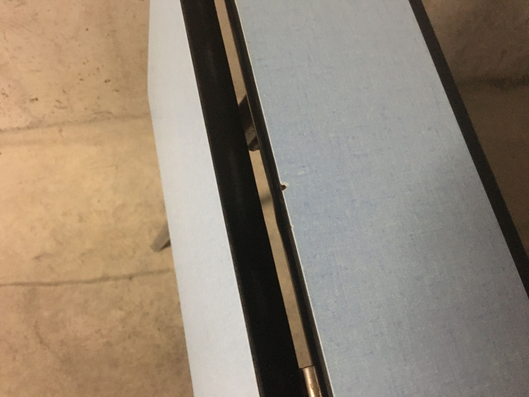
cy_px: 198
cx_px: 264
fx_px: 443
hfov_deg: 61.7
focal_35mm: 29
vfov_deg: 48.2
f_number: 2.2
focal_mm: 4.15
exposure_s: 1/4
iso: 100
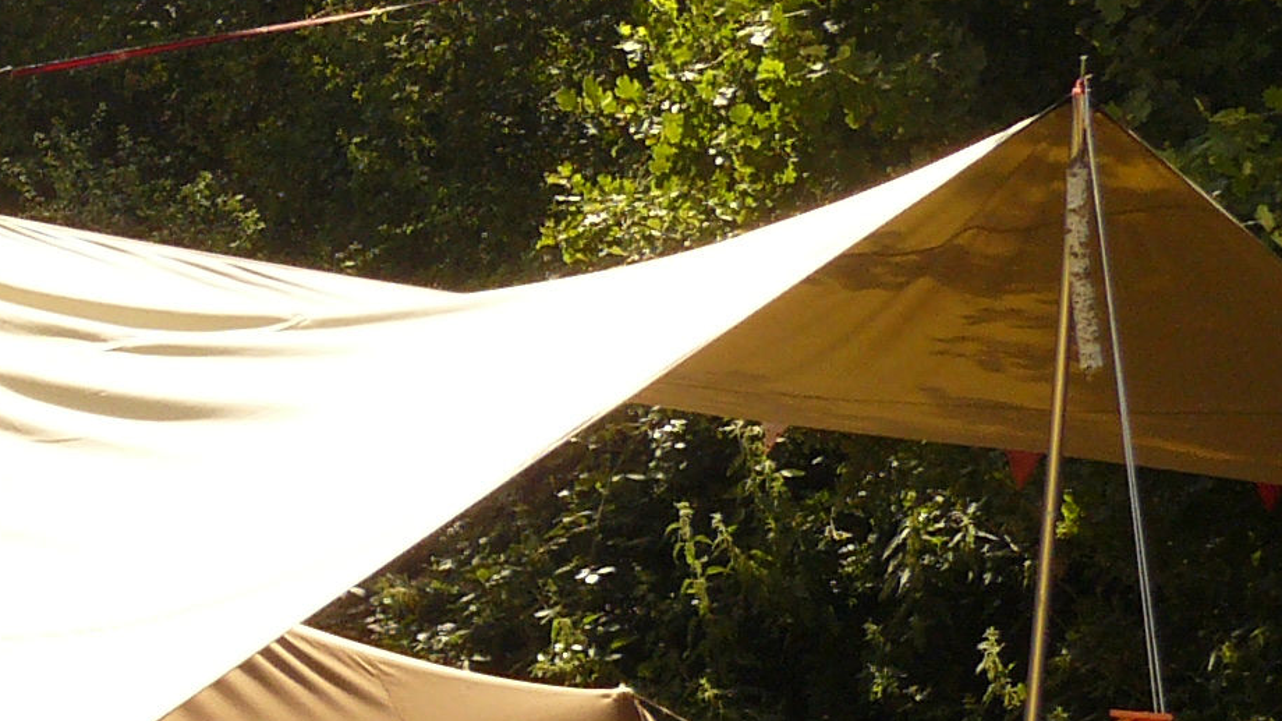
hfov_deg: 15.0
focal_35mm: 131
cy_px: 582
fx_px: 4452
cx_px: -723
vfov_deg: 9.2
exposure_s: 1/200
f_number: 5
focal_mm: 6
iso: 100
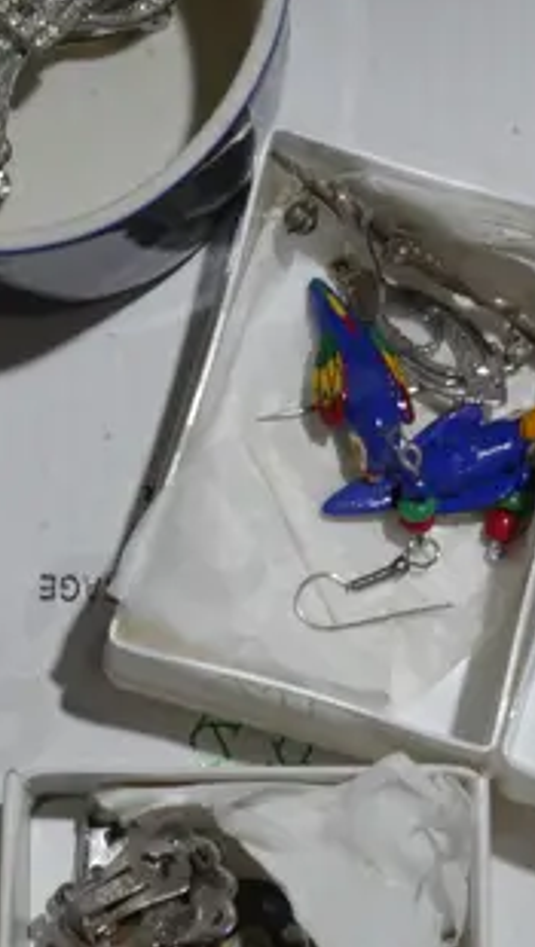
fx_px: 3798
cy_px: 512
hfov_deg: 8.1
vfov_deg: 14.2
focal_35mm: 151
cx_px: 238
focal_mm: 21
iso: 200
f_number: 4.6
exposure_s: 1/80
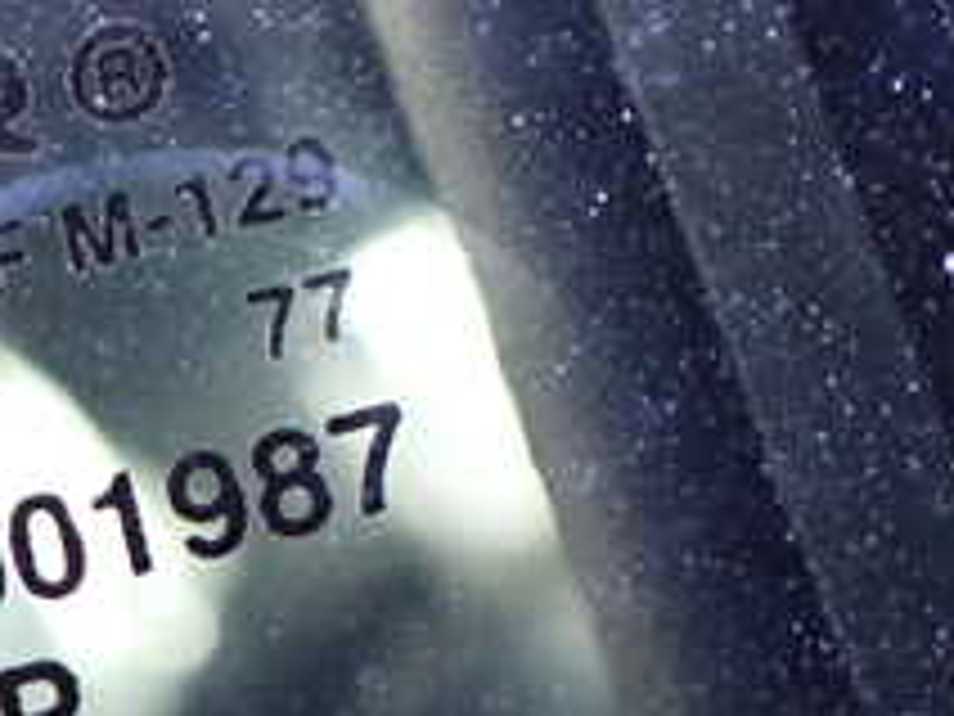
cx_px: -166
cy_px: 797
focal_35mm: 85
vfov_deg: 16.8
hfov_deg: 21.5
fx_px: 2343
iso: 800
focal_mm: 5.4
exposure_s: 1/100
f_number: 2.3
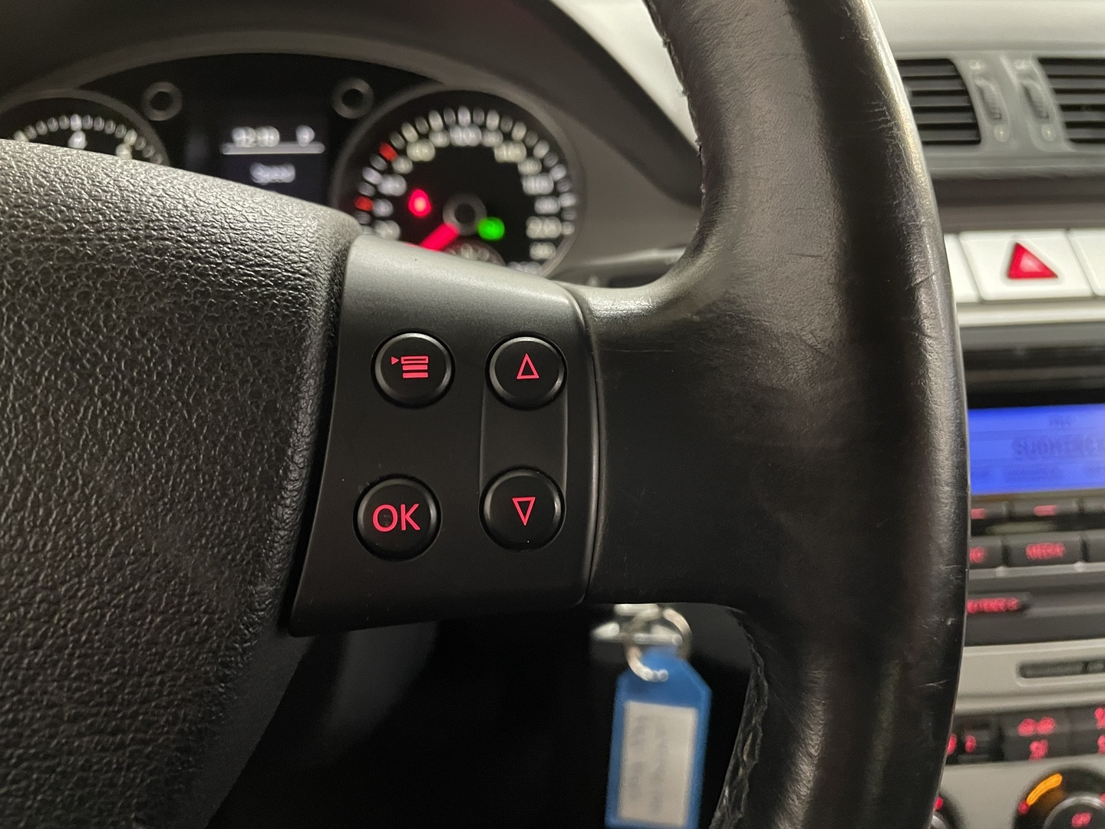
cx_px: 552
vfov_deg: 53.1
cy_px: 414
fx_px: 830
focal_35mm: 26
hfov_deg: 67.3
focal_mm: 4.2
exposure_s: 1/25
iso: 640
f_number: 1.6
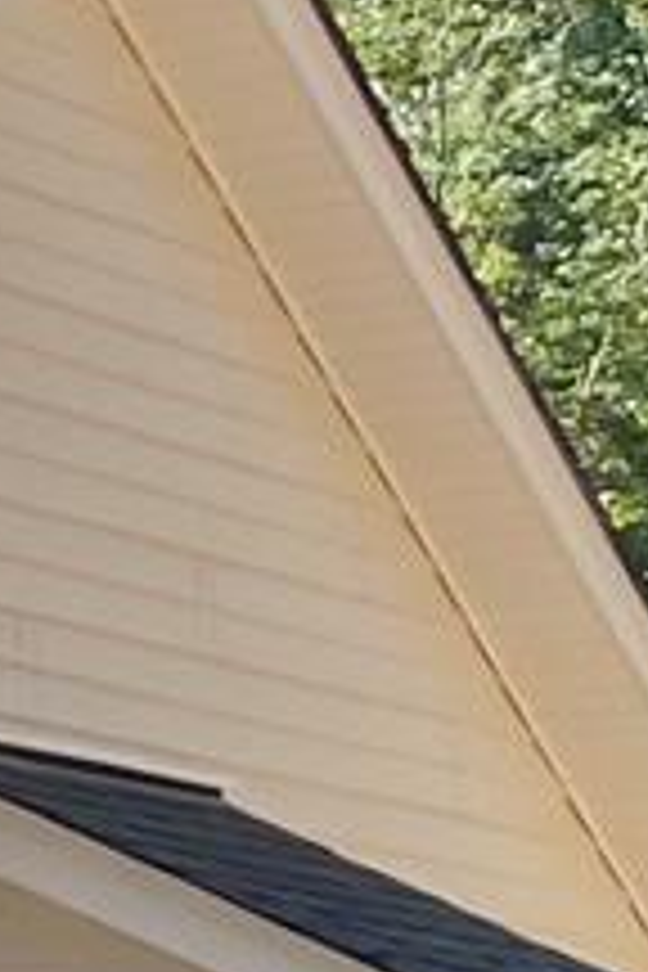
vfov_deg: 8.1
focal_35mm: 252
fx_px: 6803
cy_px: 1125
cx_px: -3168
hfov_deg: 4.3
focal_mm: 5.7
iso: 50
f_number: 1.5
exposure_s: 1/1311
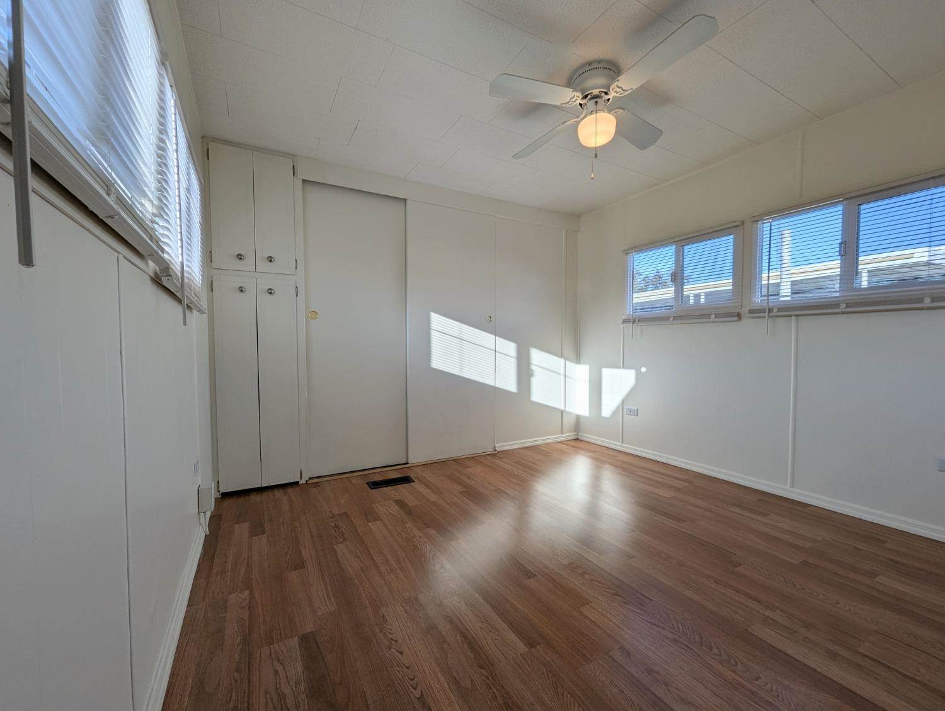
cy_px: 356
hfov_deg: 106.1
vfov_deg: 90.0
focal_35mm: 13
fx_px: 355
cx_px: 472
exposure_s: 1/591
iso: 44
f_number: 2.2
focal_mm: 1.95
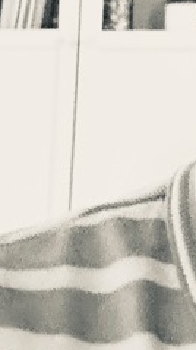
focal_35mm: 146
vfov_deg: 13.8
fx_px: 1352
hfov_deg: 7.8
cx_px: 424
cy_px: -172
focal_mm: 2.69
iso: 400
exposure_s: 1/30
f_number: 1.9
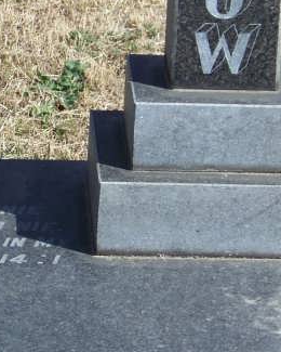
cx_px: 169
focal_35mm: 252
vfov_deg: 7.7
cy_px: 155
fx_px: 2620
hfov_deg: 6.1
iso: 64
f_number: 3.2
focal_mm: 11.7
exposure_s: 1/640
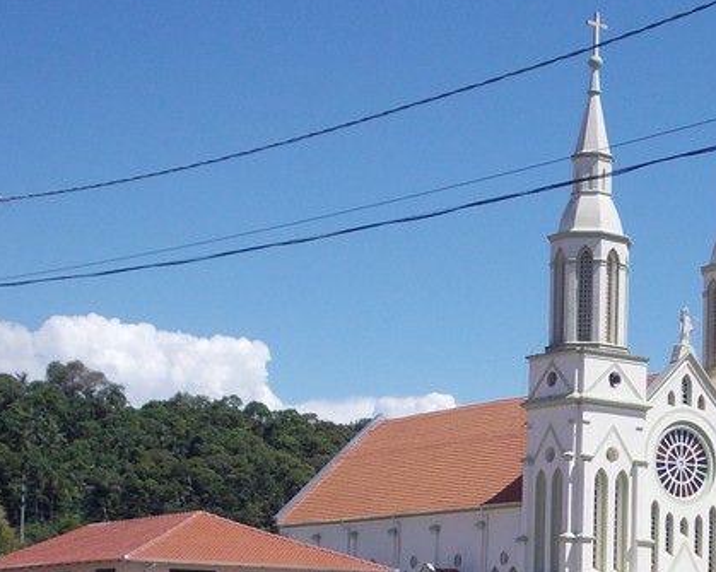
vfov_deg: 16.8
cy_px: 463
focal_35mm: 91
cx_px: 620
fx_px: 1928
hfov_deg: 20.7
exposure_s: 1/250
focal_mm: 7.2
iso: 80
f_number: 7.2
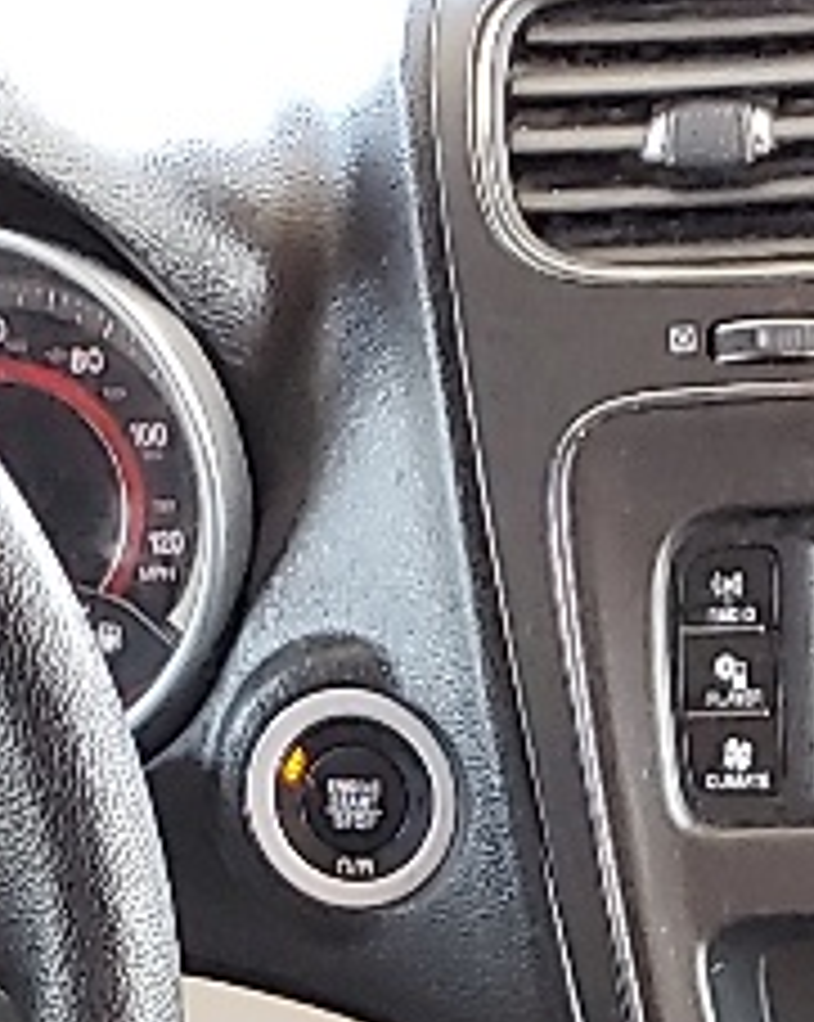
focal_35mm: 179
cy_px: 2017
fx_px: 5401
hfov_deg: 8.5
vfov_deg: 10.0
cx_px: 1012
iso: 96
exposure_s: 1/60.2
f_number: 1.5
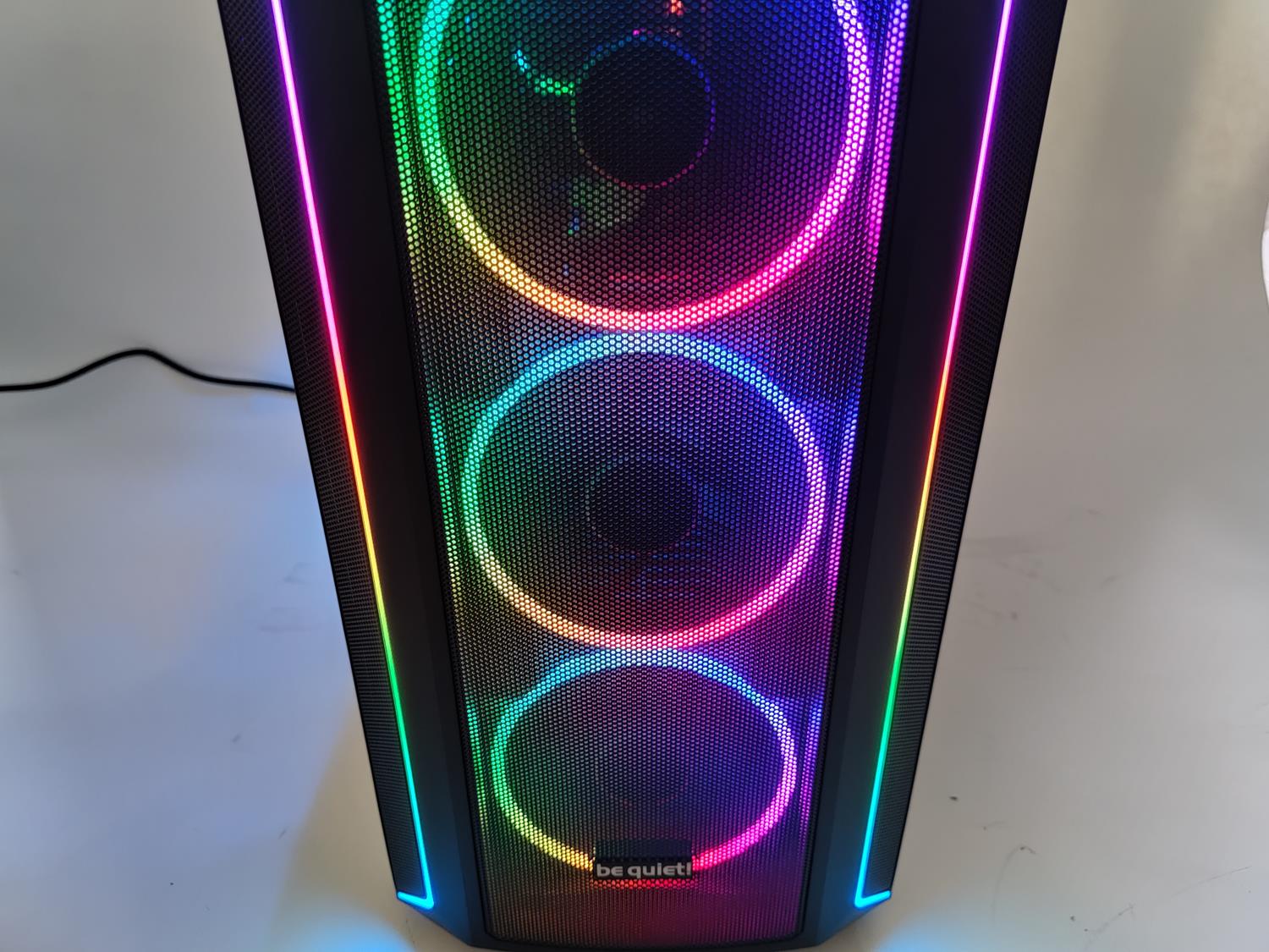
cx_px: 634
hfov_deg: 69.4
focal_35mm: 25
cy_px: 476
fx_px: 916
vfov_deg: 54.9
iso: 528
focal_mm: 6.78
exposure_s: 1/13
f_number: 1.85
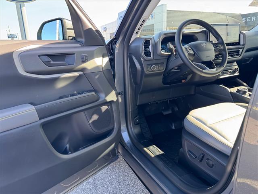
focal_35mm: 24
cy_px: 97
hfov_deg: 71.6
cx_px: 129
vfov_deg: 56.8
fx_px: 179
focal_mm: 6.76
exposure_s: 1/121
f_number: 1.78
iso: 64
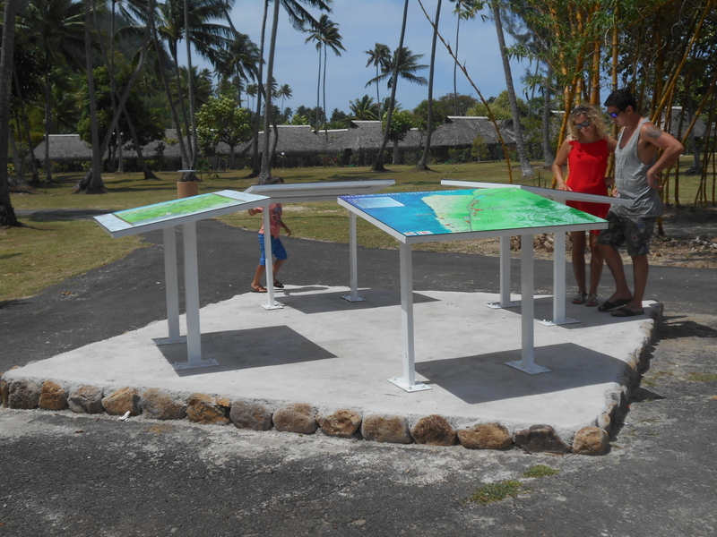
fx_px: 911
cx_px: 358
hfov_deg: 42.9
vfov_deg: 32.9
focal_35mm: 44
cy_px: 268
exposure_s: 1/1250
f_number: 4.2
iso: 80
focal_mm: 7.7
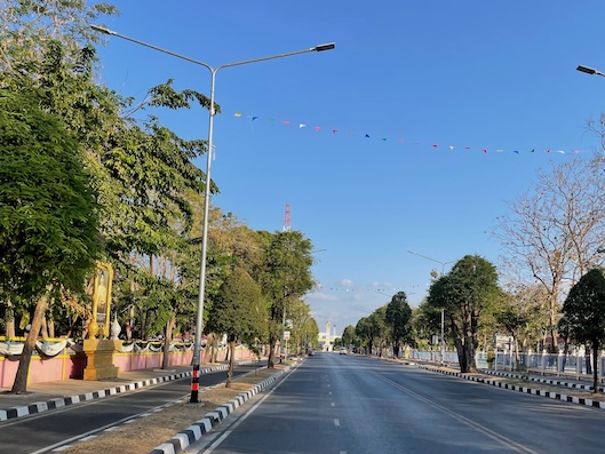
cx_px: 365
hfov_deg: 54.9
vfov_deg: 42.6
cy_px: 287
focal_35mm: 33
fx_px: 577
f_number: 1.6
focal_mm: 4.2
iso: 32
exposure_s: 1/1770
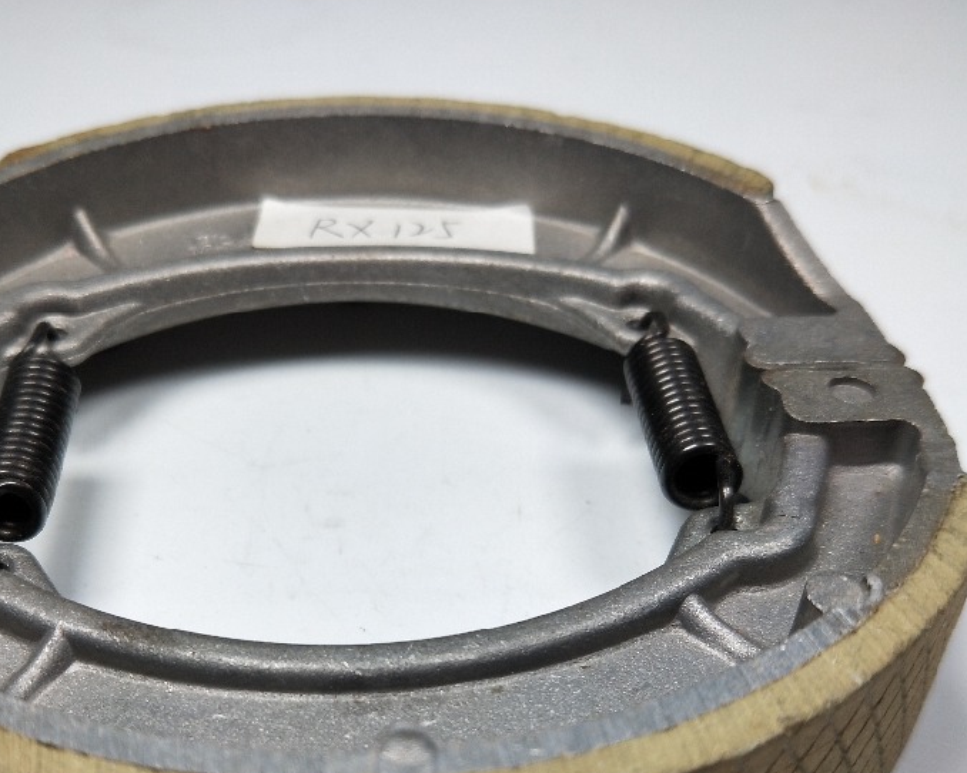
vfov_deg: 40.5
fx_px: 1030
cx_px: 384
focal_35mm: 36
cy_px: 531
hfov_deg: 50.0
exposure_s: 1/179
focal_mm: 4.27
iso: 33
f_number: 1.7
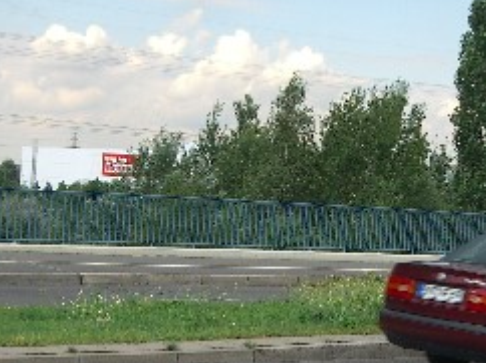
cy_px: 324
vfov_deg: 13.2
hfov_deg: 17.7
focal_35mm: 111
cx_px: 318
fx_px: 1557
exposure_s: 1/250
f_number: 4.4
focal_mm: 9.5
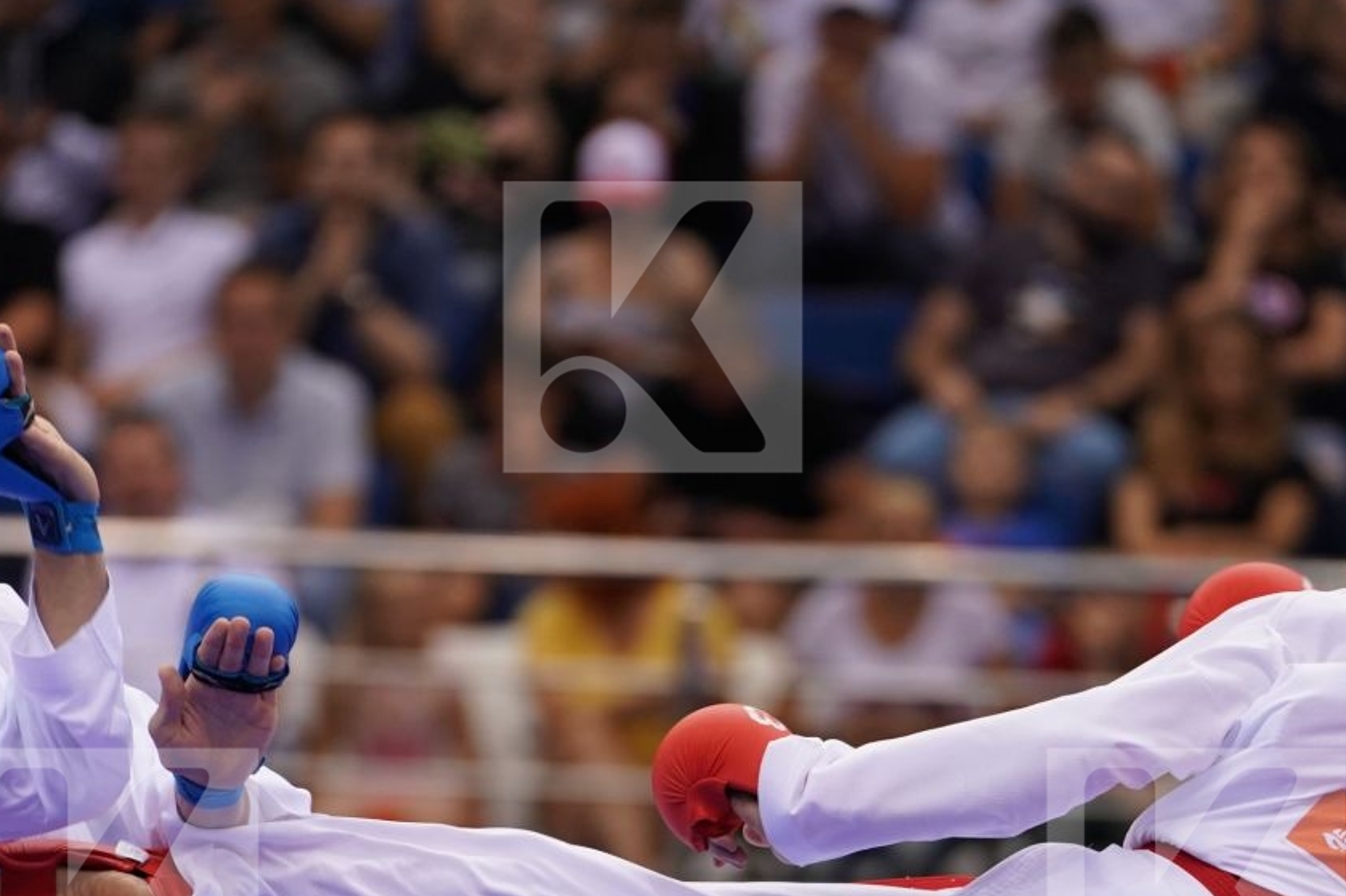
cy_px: 894
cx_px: 653
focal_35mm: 429
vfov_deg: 3.2
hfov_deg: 4.8
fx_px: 16036
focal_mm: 200
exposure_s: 1/1000
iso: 1000
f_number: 2.8
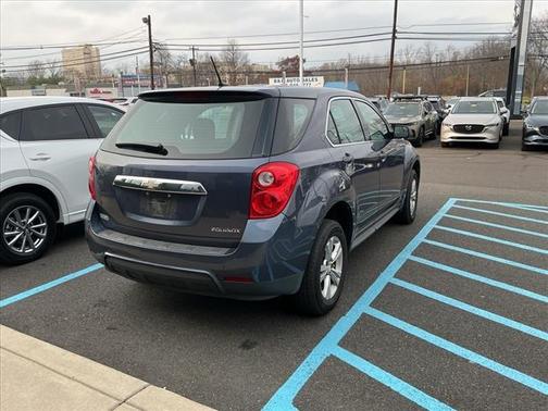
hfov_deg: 61.7
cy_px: 206
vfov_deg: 48.2
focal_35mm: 29
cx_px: 274
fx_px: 459
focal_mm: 3
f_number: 1.8
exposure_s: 1/297
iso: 25
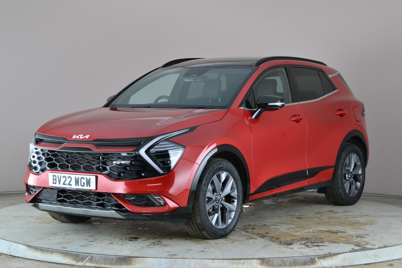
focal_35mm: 75
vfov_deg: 18.2
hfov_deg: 27.0
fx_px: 837
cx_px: 201
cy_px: 134
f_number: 10
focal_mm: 50
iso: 500
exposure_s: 1/8
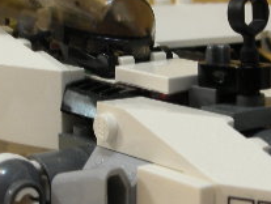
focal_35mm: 108
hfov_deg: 18.2
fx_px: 847
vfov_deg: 13.7
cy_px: 111
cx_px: 128
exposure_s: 1/4.1
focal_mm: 5.8
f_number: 3
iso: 86
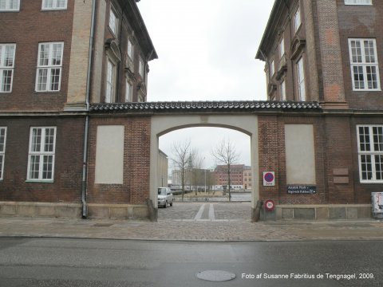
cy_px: 144
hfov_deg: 65.3
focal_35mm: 27
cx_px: 192
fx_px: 299
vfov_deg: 51.4
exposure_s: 1/153
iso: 64
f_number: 5
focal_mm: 4.7
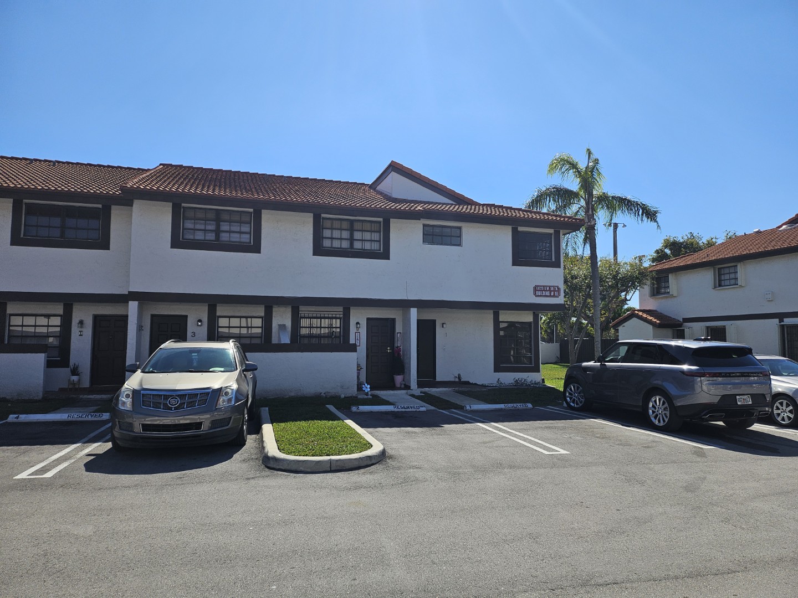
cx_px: 399
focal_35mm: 24
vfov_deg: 56.8
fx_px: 553
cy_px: 299
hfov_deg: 71.6
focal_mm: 5
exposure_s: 1/4913
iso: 50
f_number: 1.8
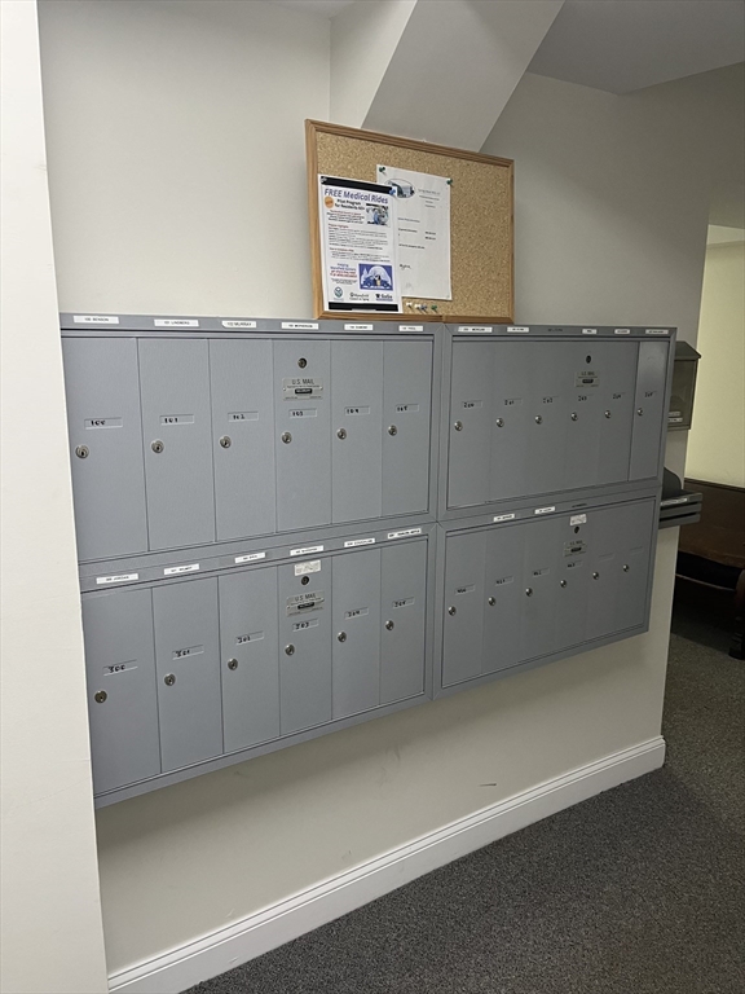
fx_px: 746
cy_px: 497
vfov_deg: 67.3
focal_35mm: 26
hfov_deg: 53.1
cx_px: 372
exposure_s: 1/60
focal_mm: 5.1
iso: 160
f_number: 1.6
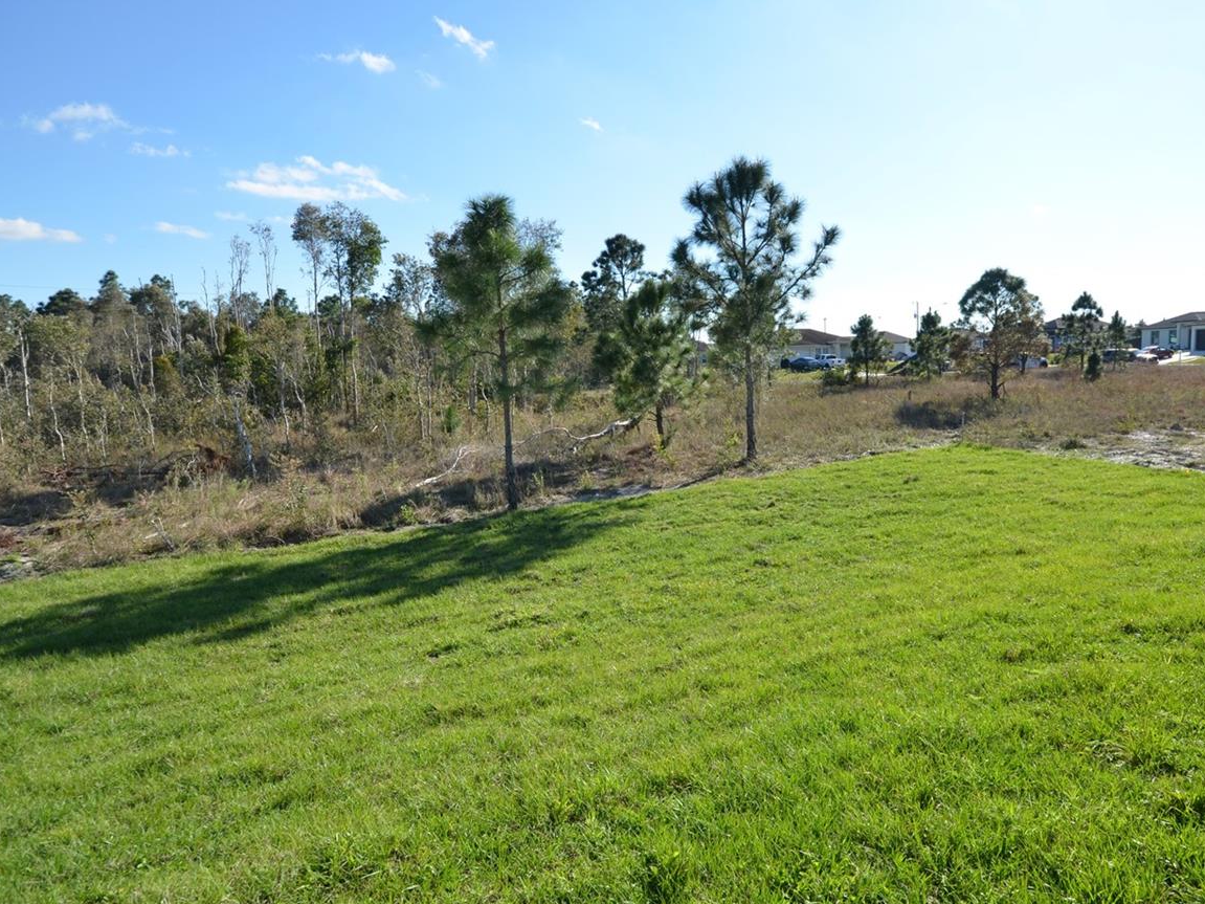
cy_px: 436
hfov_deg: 80.9
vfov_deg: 65.9
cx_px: 716
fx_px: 696
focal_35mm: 20
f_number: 8
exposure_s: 1/250
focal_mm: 10
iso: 160
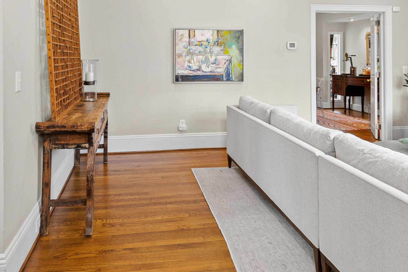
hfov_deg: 71.1
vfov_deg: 48.7
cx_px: 174
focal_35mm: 25
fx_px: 283
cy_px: 59
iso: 100
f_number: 8
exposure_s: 1.6
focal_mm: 10
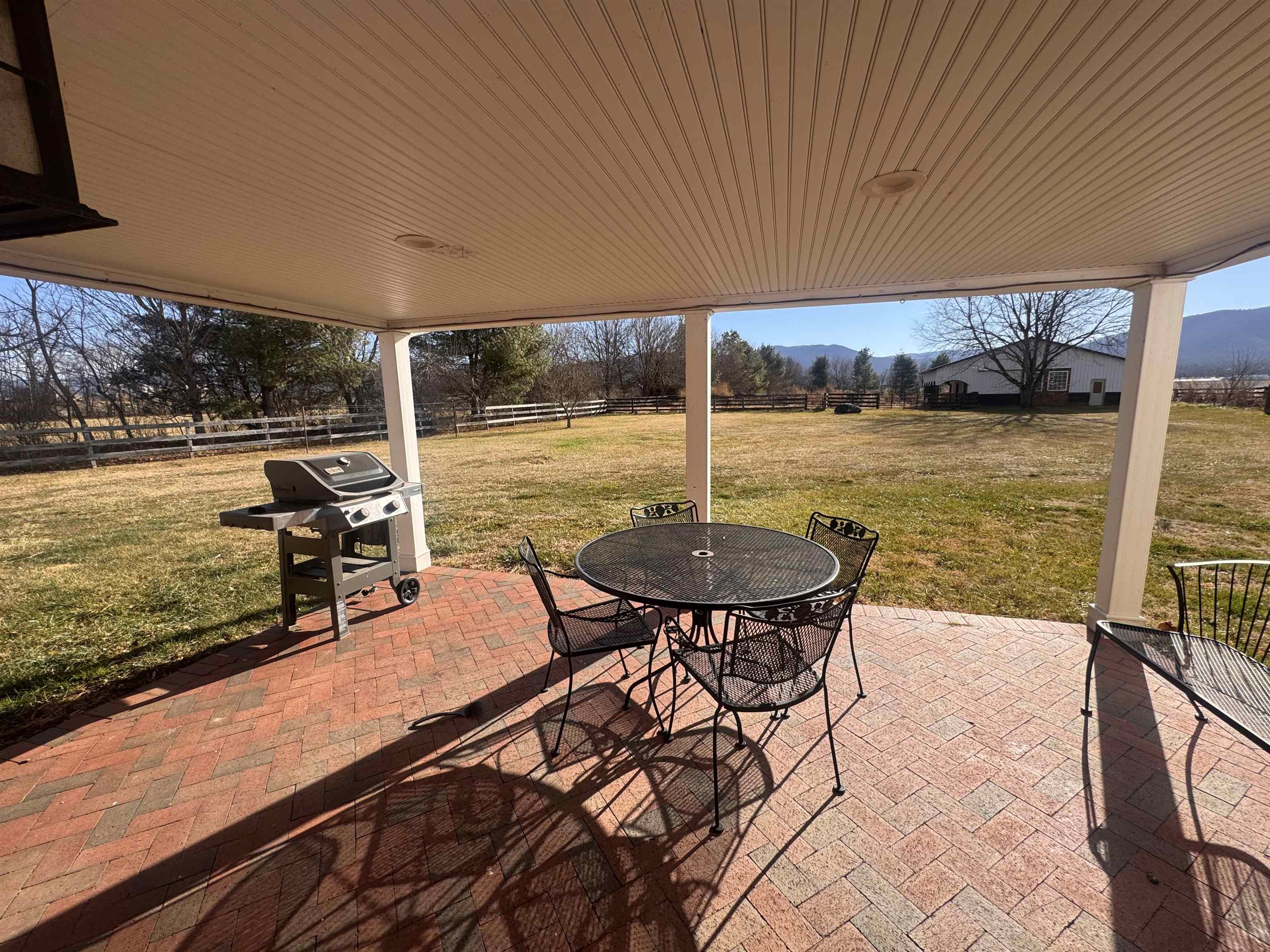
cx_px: 635
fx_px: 514
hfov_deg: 102.1
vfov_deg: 85.7
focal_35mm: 14
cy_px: 476
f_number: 2.2
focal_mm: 2.22
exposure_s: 1/1299
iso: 50
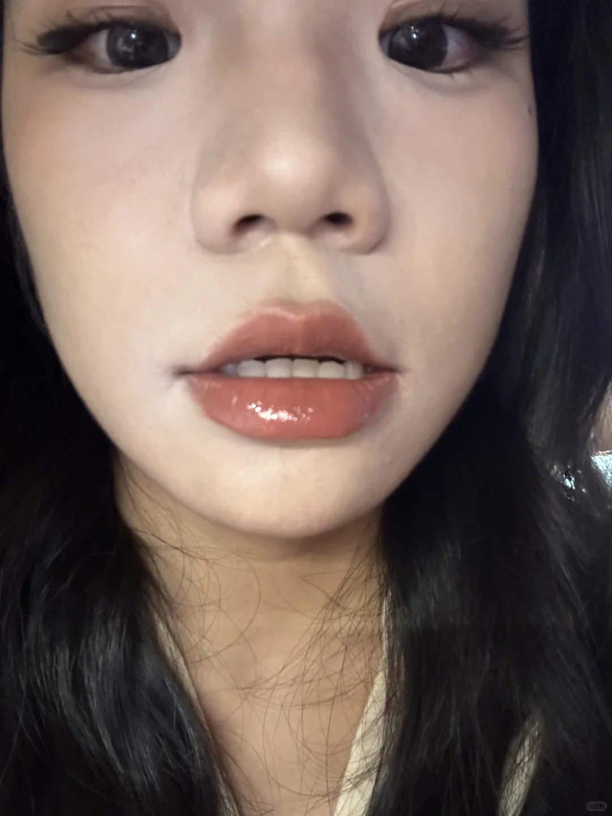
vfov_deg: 60.0
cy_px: 408
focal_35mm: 30
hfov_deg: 46.8
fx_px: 707
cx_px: 306
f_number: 1.9
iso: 400
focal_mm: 2.69
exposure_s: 1/25
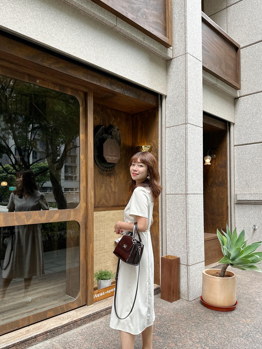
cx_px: 122
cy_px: 195
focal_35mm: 27
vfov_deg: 65.1
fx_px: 272
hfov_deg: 51.3
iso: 80
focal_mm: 6.86
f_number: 1.78
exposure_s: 1/491
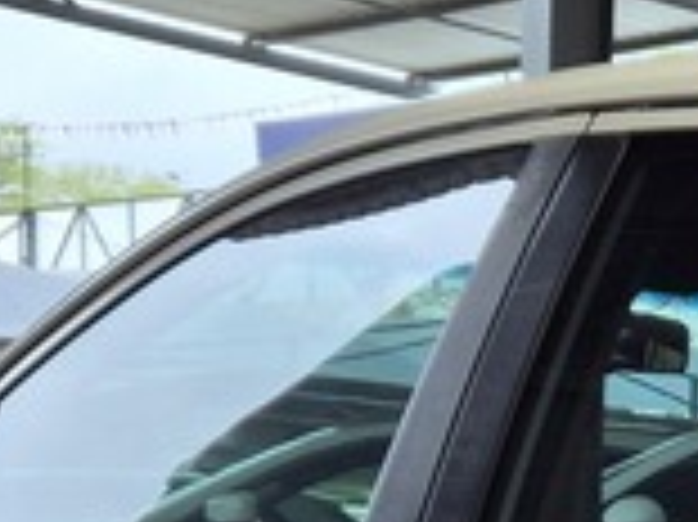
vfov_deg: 9.4
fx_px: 3063
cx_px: 1126
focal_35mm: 152
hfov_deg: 12.2
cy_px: 896
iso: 25
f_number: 1.8
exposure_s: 1/221
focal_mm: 5.4
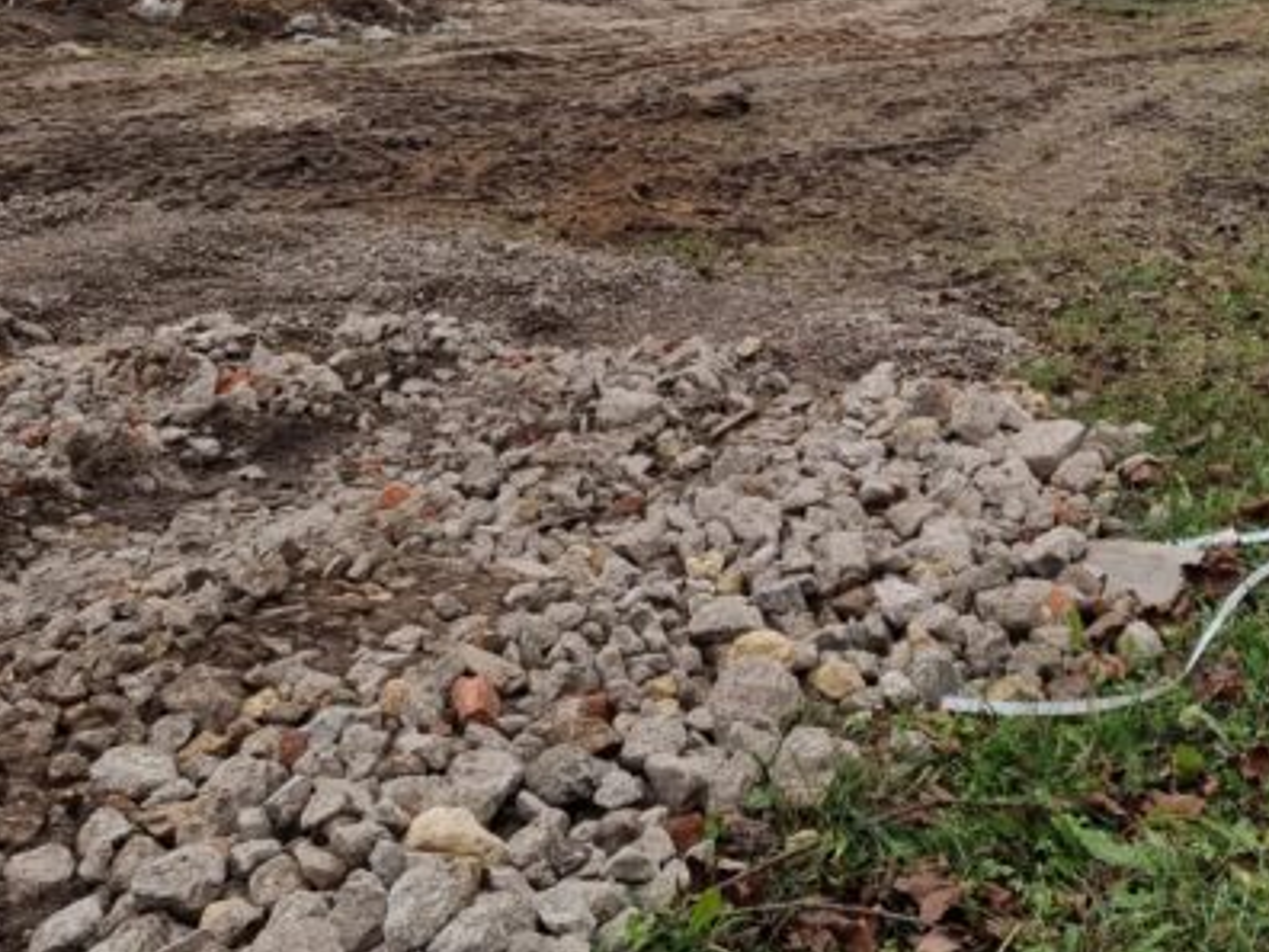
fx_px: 2273
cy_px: -221
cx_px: 1102
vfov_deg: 21.7
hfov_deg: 30.1
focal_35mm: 62
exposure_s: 1/102
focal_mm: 6.7
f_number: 1.8
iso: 50
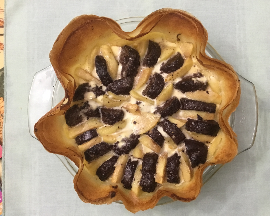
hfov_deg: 54.2
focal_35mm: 33
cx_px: 146
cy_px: 107
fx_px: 264
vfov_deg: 44.5
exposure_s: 1/20
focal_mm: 3.3
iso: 200
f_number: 2.4
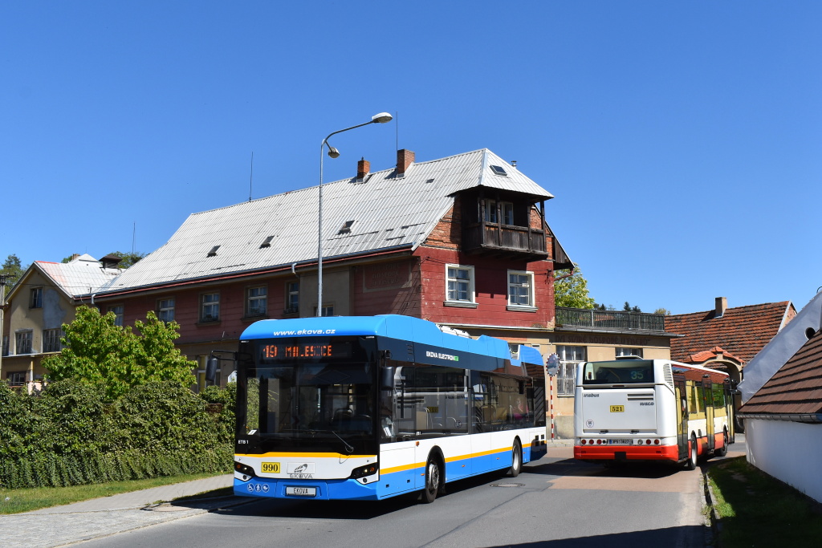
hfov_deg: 57.2
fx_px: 754
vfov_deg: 40.0
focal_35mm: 33
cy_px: 274
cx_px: 411
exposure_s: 1/400
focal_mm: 22
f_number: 10
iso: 200
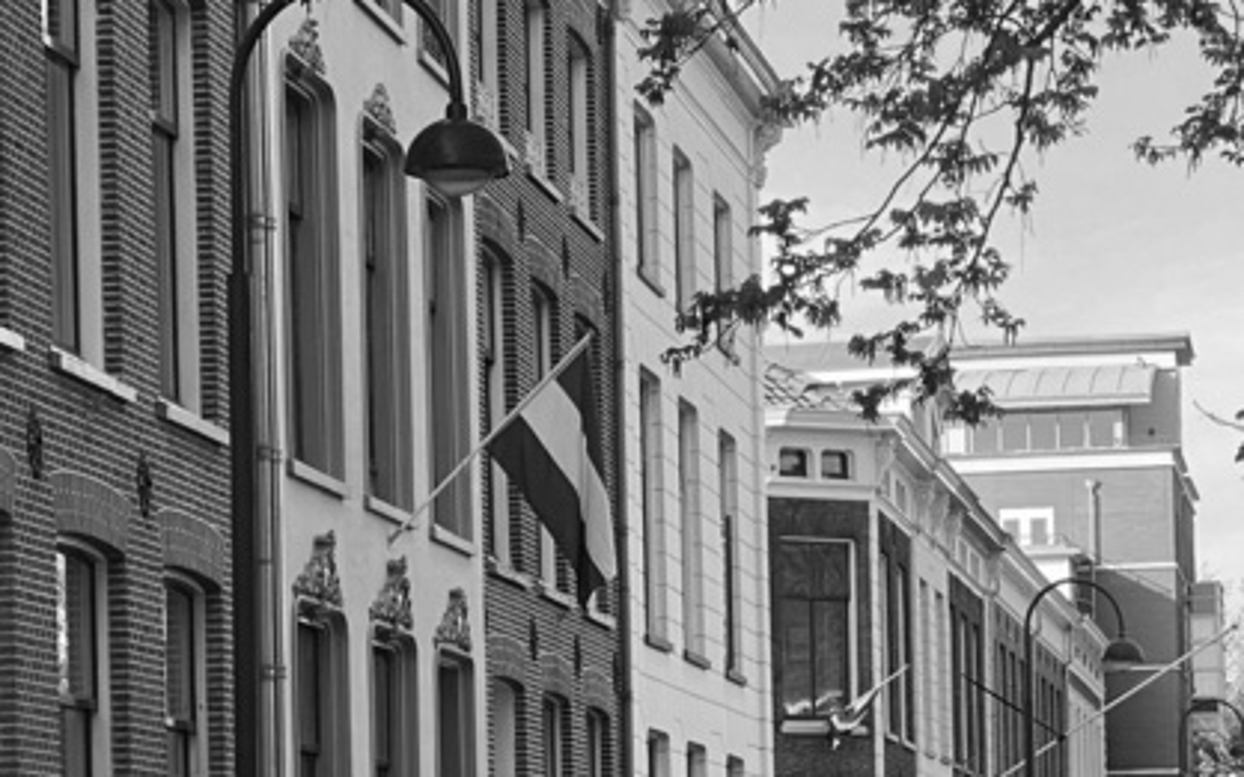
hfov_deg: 15.4
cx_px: 890
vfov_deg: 9.6
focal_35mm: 135
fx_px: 4576
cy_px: 887
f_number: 2
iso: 20
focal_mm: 6
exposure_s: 1/305
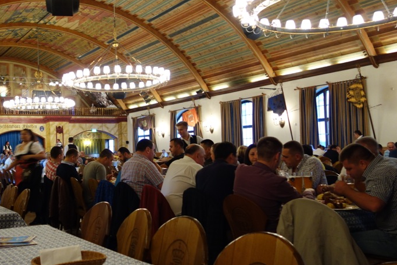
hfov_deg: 46.3
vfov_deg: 32.7
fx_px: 452
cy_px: 130
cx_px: 119
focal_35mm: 41
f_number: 1.8
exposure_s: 1/30
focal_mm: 10.4
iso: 400
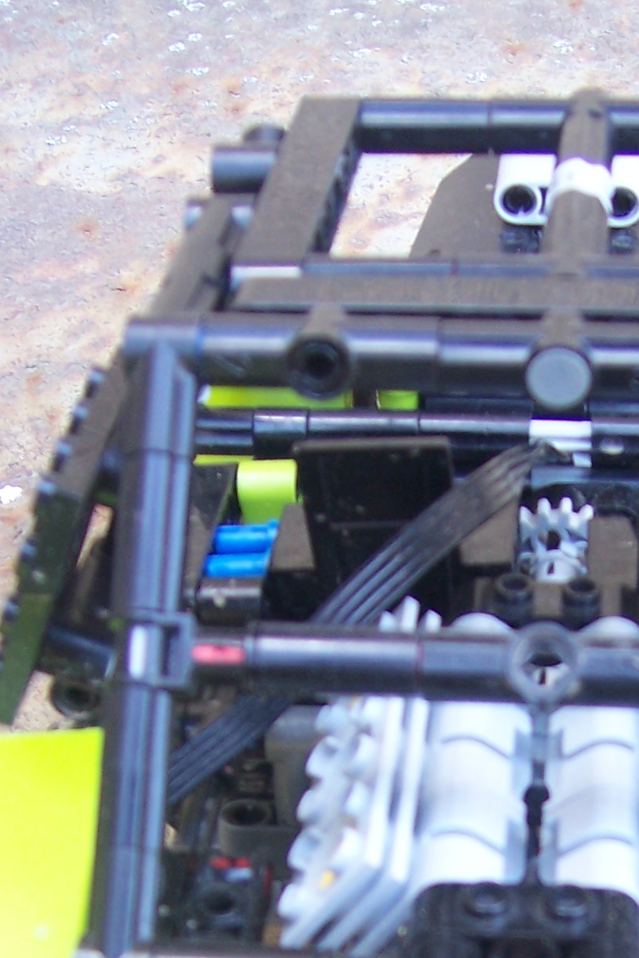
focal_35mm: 78
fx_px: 2077
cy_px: 956
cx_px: 545
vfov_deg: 24.8
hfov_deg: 17.3
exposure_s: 1/30
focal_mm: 6
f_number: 3
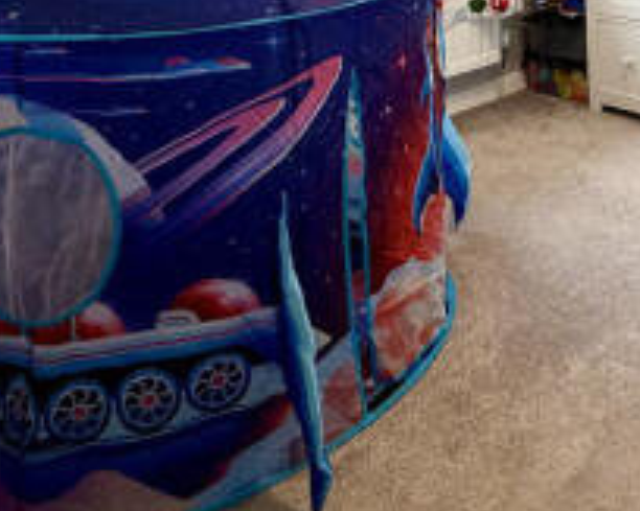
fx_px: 738
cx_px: 638
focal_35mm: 39
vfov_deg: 31.2
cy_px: -124
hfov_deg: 41.0
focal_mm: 2.22
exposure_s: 1/100
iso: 200
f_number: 2.2
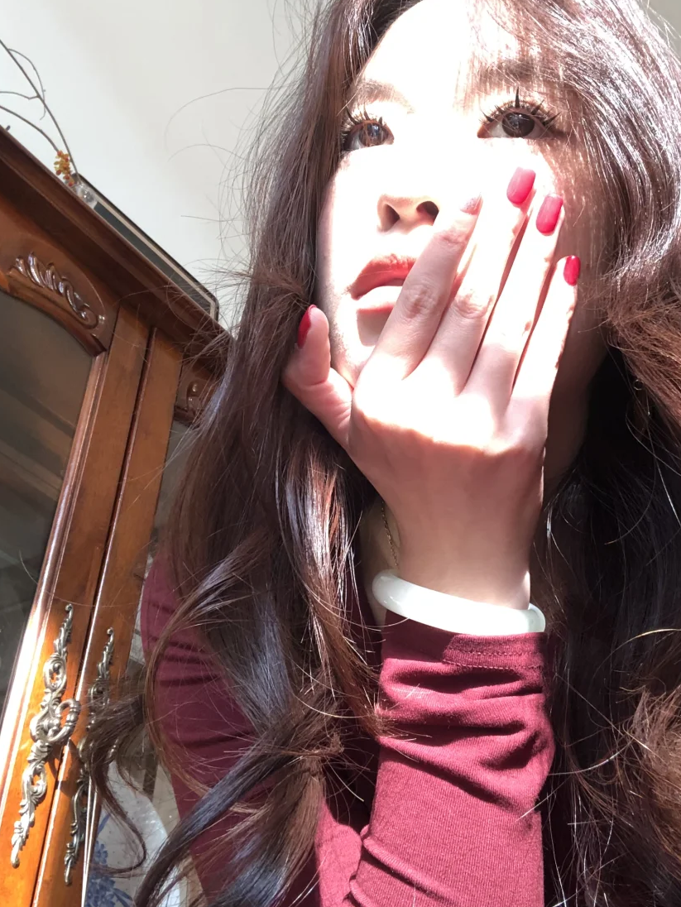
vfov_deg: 44.7
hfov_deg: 34.3
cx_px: 410
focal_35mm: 42
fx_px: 1101
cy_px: 406
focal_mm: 2.87
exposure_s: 1/120
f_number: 2.2
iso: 100
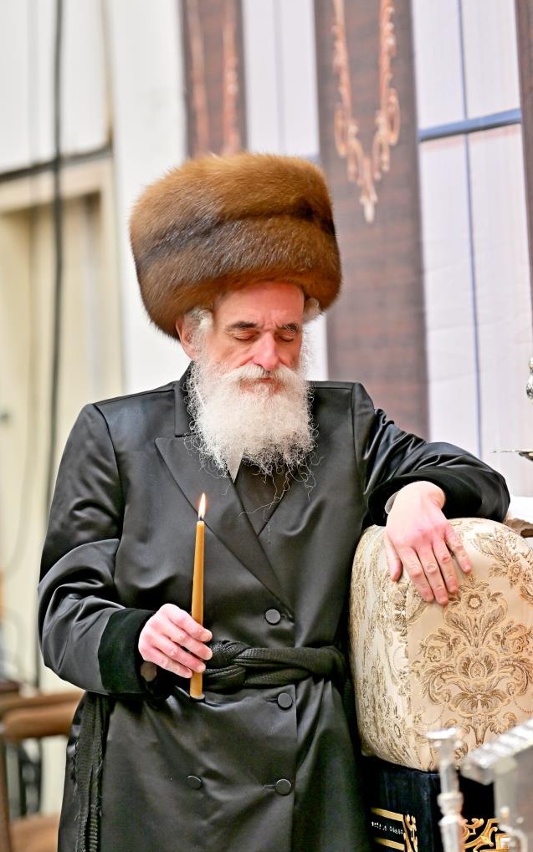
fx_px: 6065
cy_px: 426
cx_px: 271
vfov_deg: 8.0
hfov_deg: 5.0
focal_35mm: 261
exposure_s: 1/200
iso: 400
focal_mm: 170
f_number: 2.8
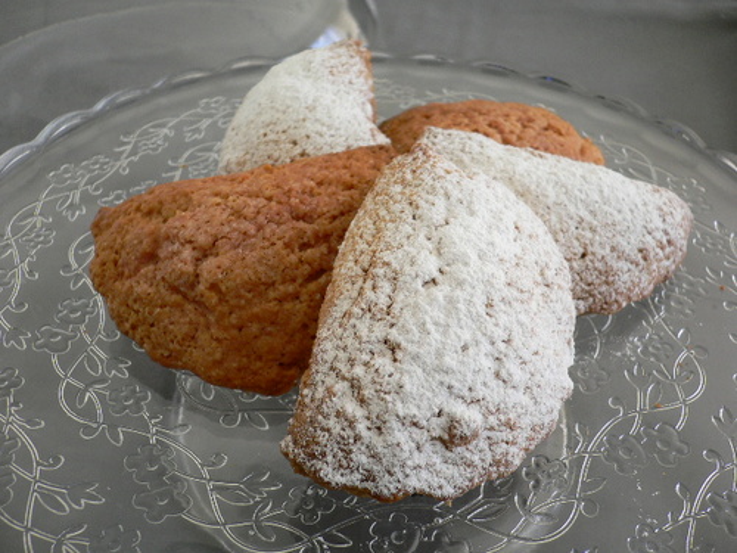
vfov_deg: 40.7
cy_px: 276
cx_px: 368
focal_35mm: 35
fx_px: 745
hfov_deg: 52.6
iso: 80
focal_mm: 5.8
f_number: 2.8
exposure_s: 1/160
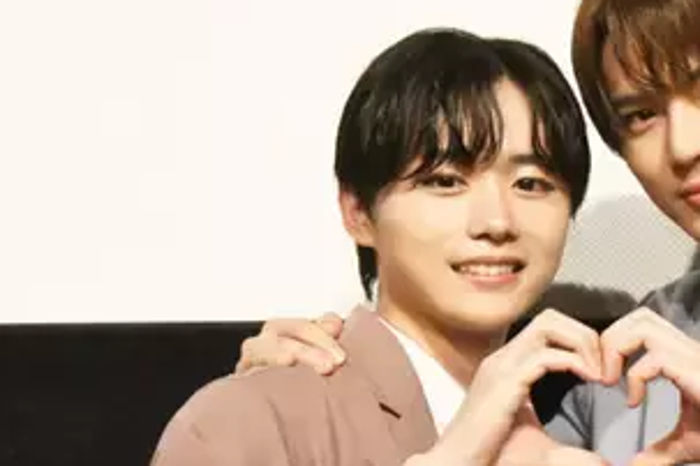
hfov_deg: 17.9
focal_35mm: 113
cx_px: 573
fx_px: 2197
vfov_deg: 12.1
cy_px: 339
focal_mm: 38
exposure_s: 1/125
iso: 16000
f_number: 6.3
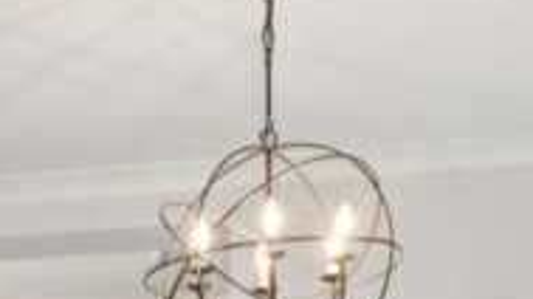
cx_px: -251
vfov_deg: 11.9
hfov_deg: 20.3
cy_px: 582
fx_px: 1285
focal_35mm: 91
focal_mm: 16
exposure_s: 1/10
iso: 400
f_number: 9
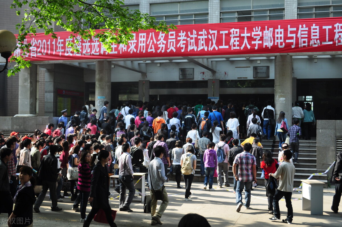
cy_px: 114
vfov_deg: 28.0
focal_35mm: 48
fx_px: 456
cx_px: 171
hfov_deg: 41.1
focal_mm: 32
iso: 200
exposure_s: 1/125
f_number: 5
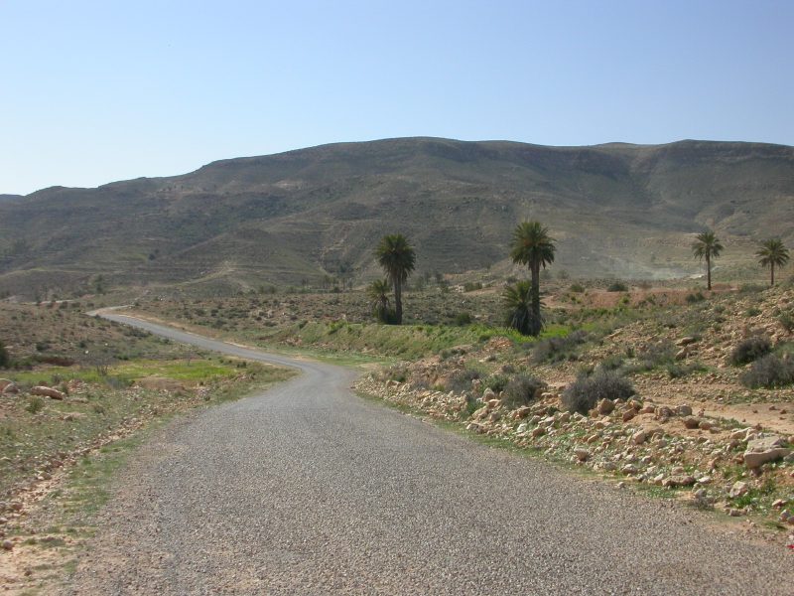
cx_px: 397
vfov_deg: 19.4
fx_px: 1743
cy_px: 298
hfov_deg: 25.7
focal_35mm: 76
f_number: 4.9
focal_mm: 15.7
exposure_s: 1/205
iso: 100
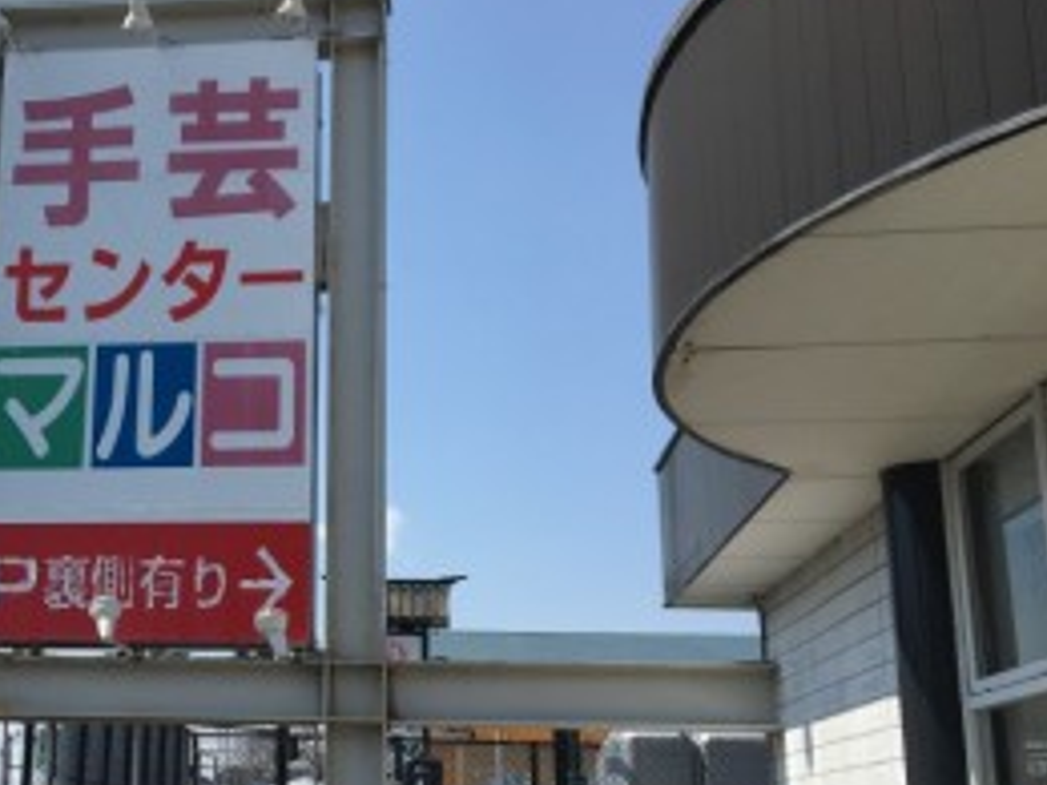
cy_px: 465
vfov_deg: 30.2
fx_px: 1452
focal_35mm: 48
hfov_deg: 38.2
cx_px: 213
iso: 25
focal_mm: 4.15
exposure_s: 1/2079
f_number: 2.2
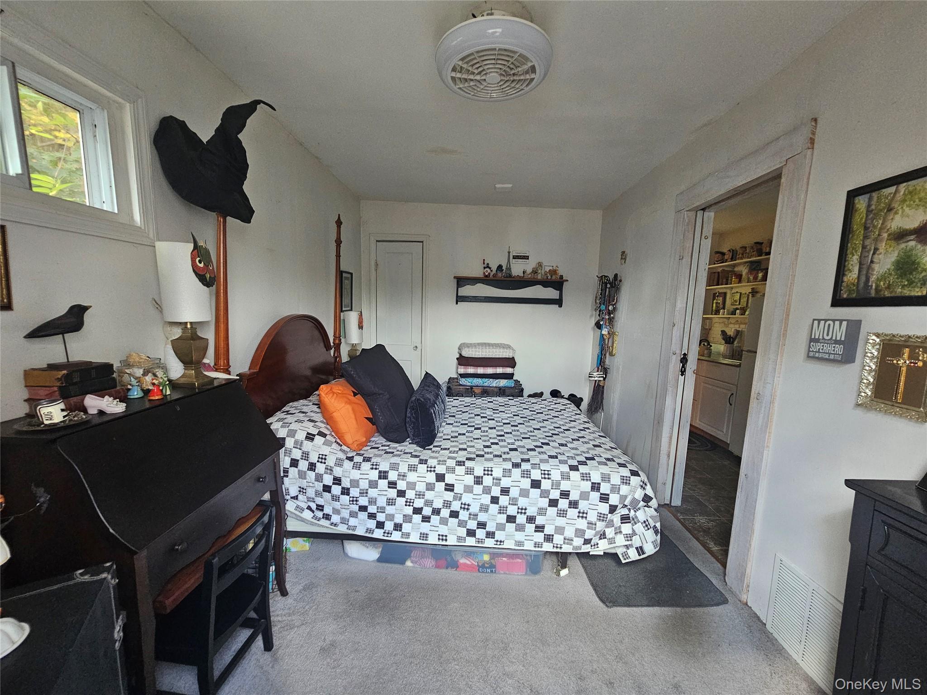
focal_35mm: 13
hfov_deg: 106.2
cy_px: 348
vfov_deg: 89.9
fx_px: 348
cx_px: 464
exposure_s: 1/60
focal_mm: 2.2
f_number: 2.2
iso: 320
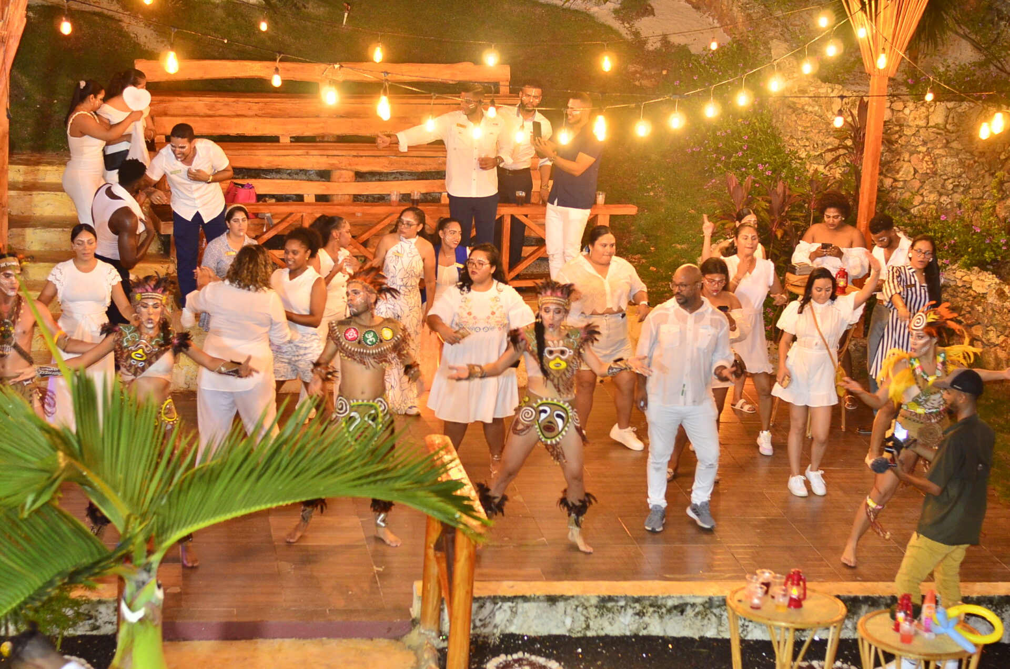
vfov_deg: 18.1
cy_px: 334
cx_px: 505
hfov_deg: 27.0
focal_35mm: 75
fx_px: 2100
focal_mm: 50
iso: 800
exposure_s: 1/60
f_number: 2.2
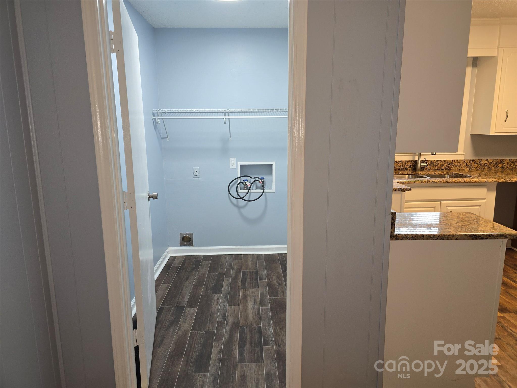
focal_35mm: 23
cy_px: 194
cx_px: 258
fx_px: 344
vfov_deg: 58.9
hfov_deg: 73.9
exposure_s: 1/40
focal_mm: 6.3
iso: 125
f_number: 1.7
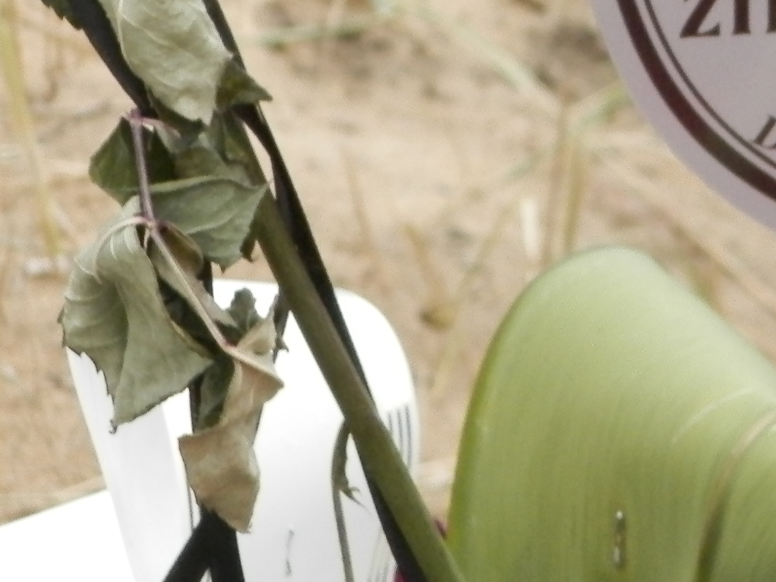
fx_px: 9908
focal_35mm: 442
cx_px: 1176
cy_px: -293
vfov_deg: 3.4
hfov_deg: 4.5
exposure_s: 1/160
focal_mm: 23.6
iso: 200
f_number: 4.7
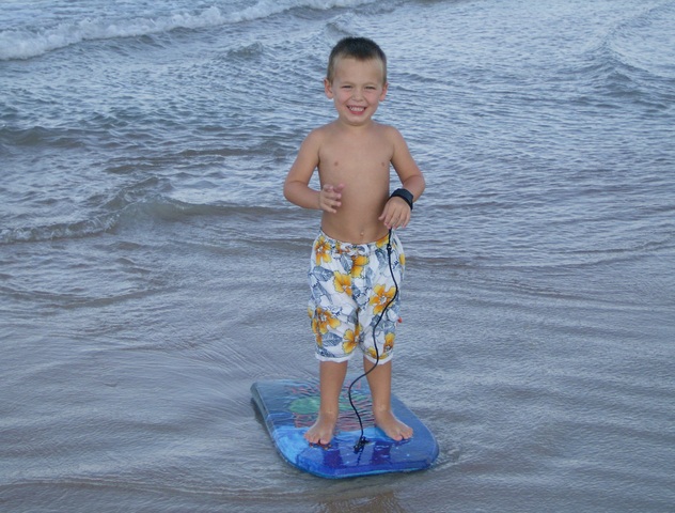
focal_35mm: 85
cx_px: 338
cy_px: 256
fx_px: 1665
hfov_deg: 22.9
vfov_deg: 17.5
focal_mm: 14.1
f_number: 4.2
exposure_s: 1/445
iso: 100
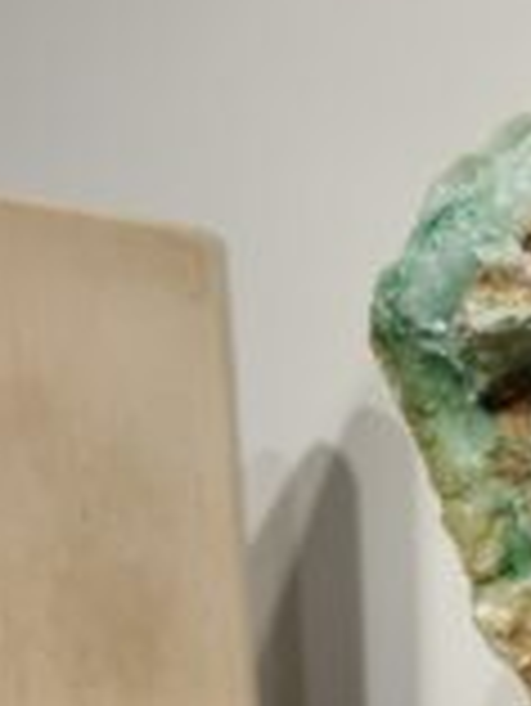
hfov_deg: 22.1
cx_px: 648
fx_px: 1246
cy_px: 472
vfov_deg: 31.4
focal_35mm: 61
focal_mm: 6.76
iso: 50
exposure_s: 1/123
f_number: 1.78
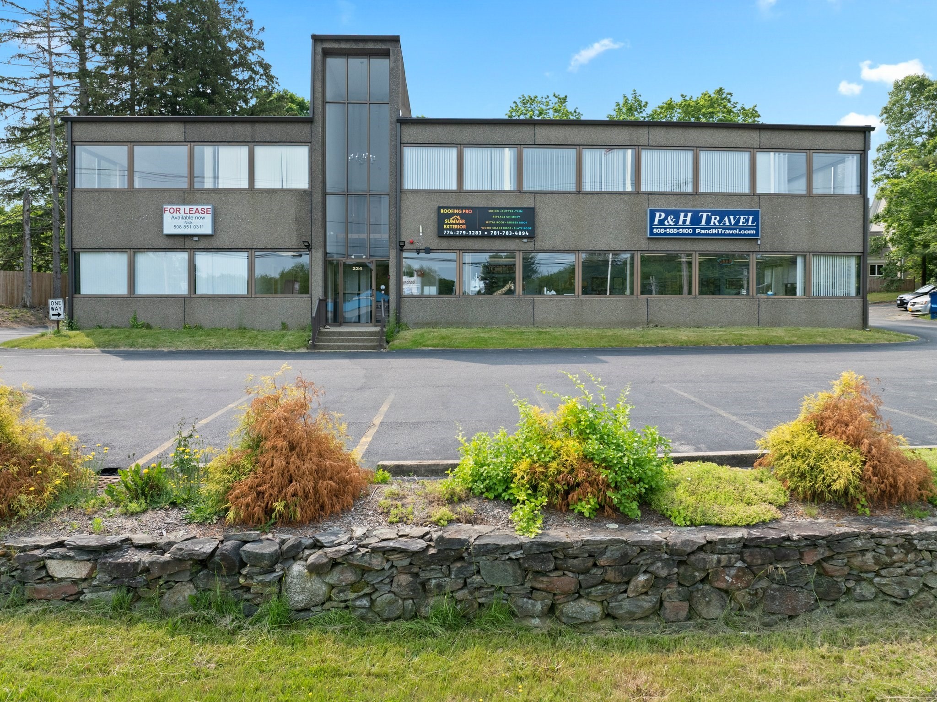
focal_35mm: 24
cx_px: 468
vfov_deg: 56.8
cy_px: 351
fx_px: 649
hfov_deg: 71.6
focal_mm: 12.29
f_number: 2.8
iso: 350
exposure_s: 1/2000
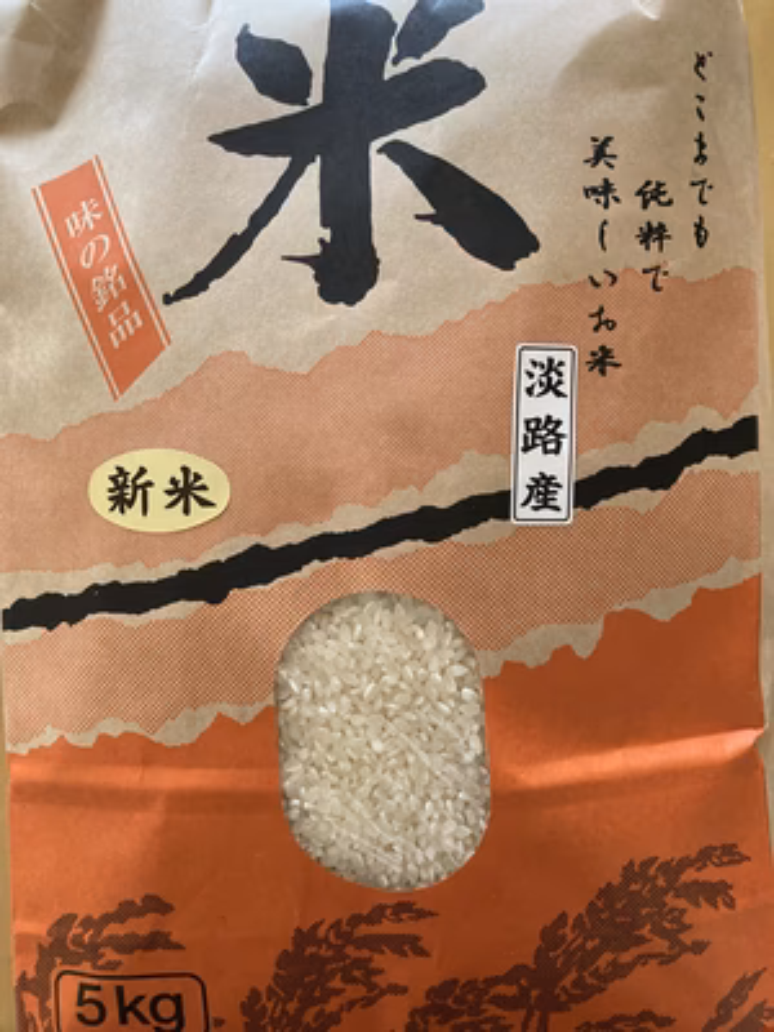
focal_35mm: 28
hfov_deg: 49.7
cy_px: 516
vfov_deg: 63.4
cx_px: 387
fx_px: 835
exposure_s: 1/40
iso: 320
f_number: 1.8
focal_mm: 3.99
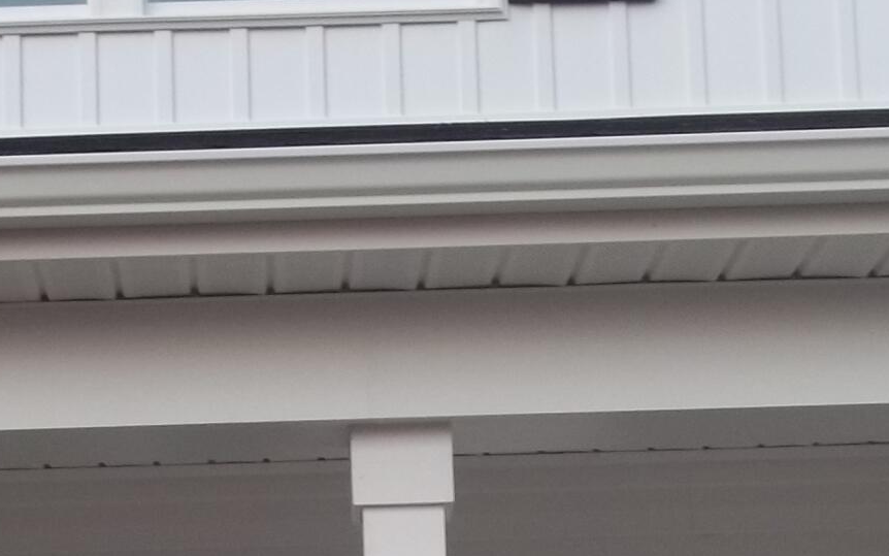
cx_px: 212
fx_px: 2859
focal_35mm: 118
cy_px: 886
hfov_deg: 17.6
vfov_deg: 10.6
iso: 64
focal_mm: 5.7
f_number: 2.9
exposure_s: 1/40
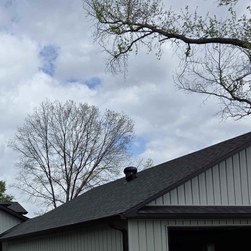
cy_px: 233
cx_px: -59
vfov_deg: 31.6
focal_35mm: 51
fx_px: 418
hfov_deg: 28.5
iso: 80
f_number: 1.7
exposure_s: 1/7061
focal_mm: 6.3
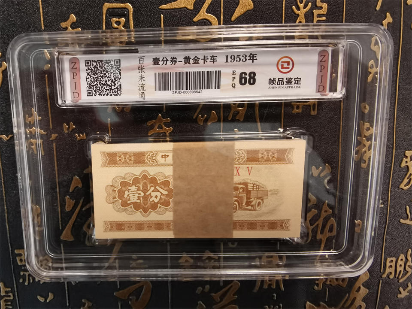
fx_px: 321
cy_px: 154
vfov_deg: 51.4
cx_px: 206
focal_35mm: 27
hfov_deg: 65.3
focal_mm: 2.26
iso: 500
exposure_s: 1/20
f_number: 2.2
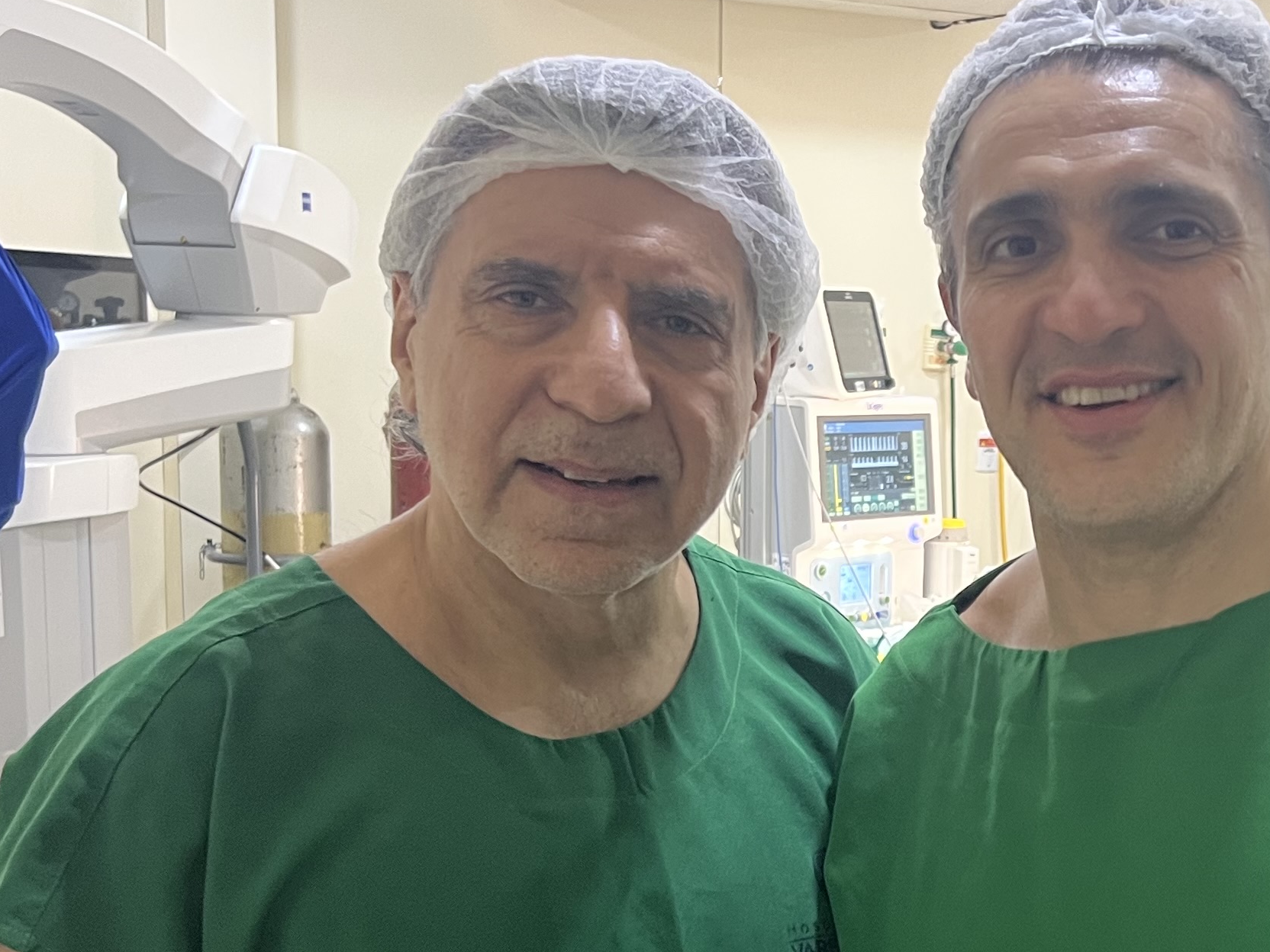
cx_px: 1073
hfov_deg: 29.8
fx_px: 2311
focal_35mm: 63
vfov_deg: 23.1
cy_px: 703
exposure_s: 1/60
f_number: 1.5
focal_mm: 5.7
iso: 200
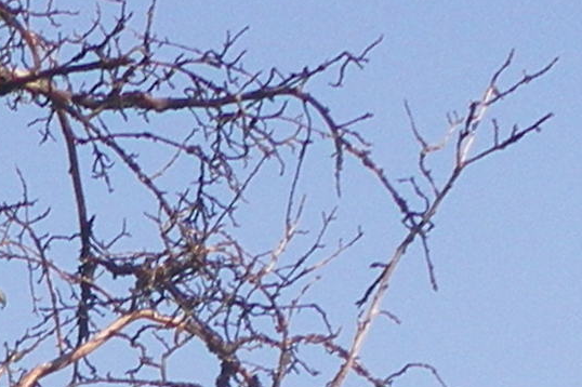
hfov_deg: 7.9
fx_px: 3991
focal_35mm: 247
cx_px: -656
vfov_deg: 5.1
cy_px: 1371
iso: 64
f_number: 3.8
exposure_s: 1/320
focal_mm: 6.2
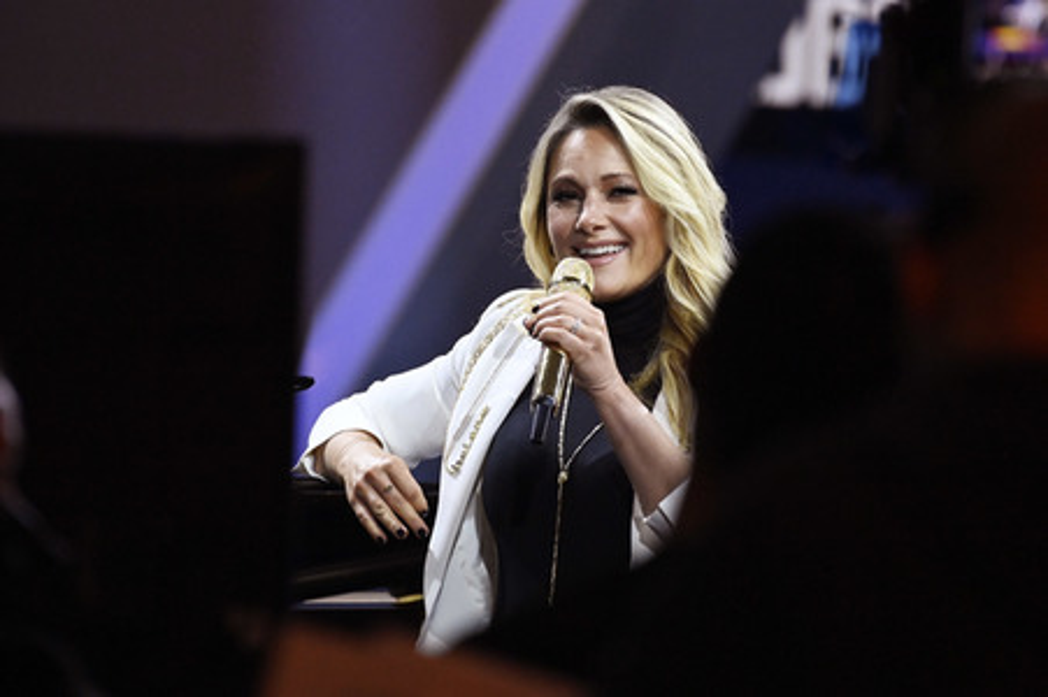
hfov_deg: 4.1
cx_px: 524
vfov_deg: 2.7
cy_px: 348
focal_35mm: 500
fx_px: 14544
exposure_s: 1/320
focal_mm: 500
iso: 8000
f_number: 5.6
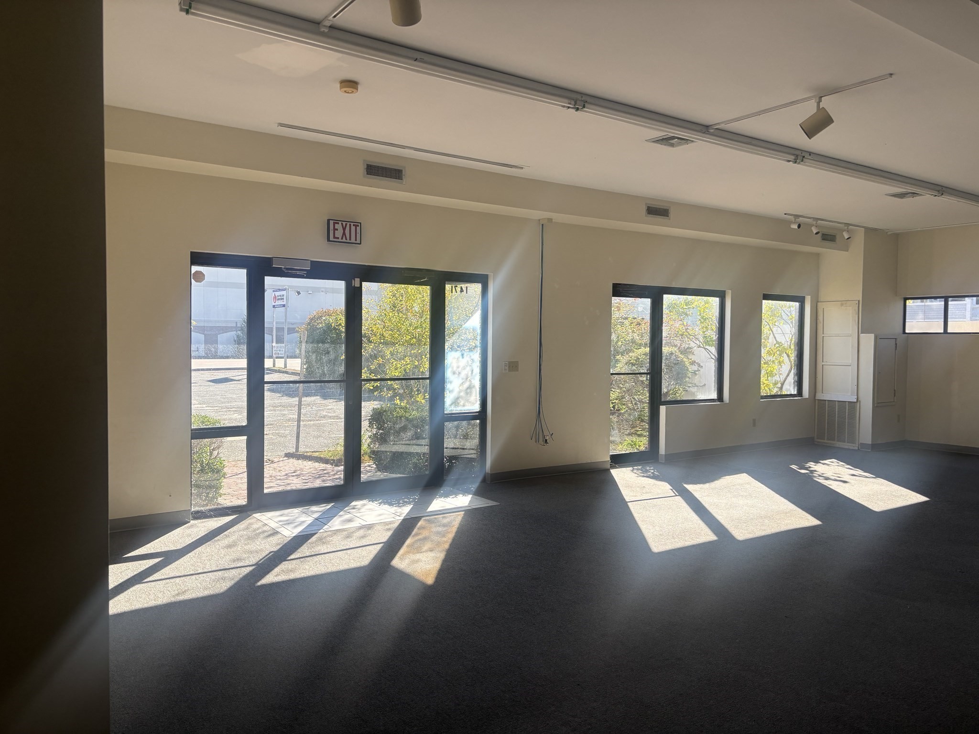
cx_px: 490
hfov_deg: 67.3
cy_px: 367
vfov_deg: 53.1
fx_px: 735
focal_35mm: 26
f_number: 1.6
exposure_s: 1/481
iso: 50
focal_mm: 5.96
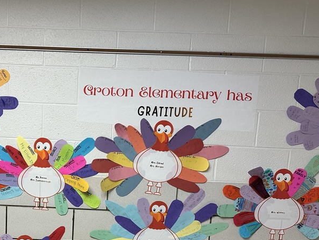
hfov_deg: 44.2
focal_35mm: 41
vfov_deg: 34.0
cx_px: 79
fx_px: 378
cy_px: 196
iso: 160
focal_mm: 6.86
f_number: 1.78
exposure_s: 1/120
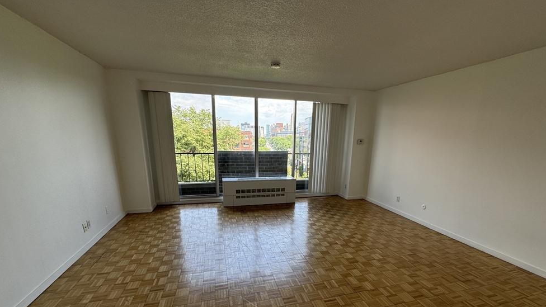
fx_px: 232
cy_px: 193
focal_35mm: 16
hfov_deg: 99.3
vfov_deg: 66.0
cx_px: 281
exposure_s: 1/176
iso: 40
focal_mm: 2.22
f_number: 2.2
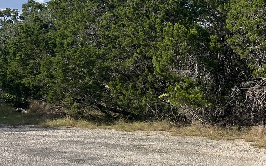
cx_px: 282
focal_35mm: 61
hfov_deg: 30.4
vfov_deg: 21.3
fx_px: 442
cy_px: 97
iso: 50
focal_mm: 5.7
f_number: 1.5
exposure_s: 1/3571
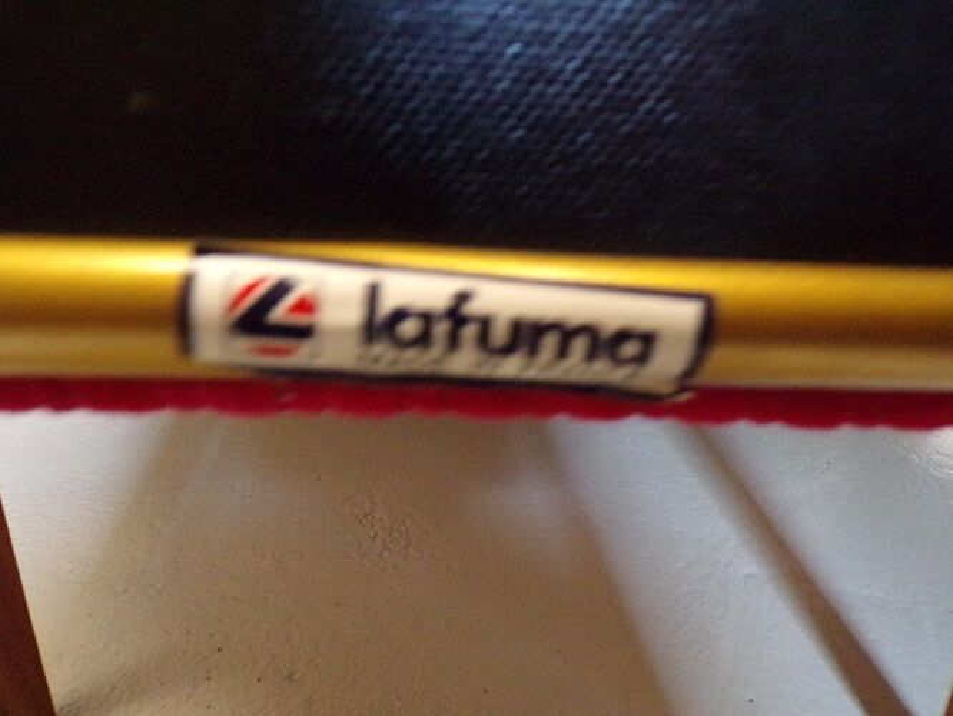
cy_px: 358
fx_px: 661
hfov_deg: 71.6
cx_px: 476
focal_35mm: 24
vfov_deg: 56.8
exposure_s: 1/13
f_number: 3
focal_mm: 4.3
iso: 800
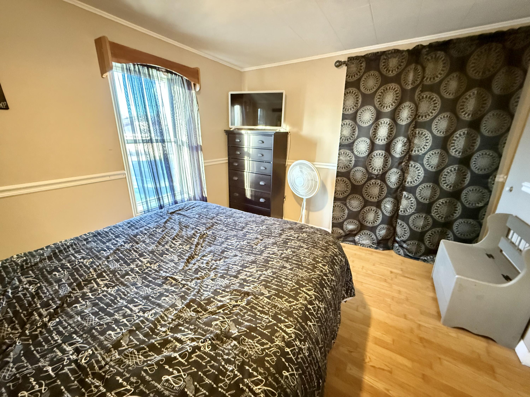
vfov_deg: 85.7
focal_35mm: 14
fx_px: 214
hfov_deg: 102.1
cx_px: 265
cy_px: 198
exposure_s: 1/24
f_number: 2.2
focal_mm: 2.22
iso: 2500
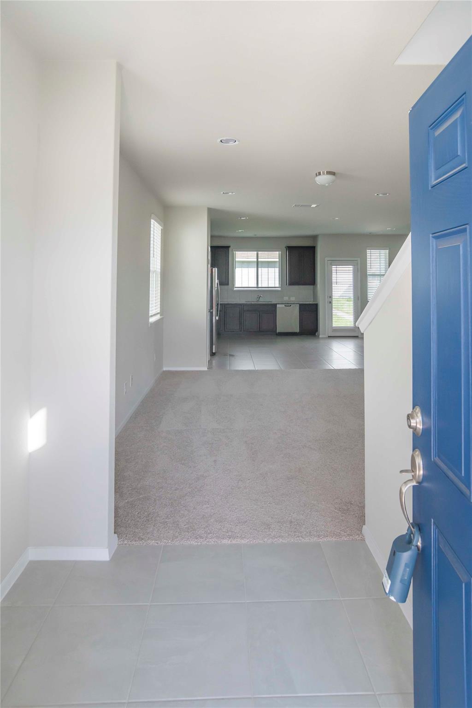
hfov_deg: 67.4
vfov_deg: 90.0
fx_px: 354
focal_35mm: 18
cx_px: 236
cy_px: 354
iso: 360
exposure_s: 1/250
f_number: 5.6
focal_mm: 12
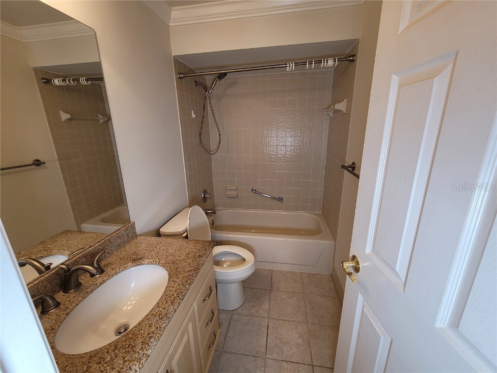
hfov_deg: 106.2
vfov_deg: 89.9
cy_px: 186
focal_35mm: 13
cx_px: 248
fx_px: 187
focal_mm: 2.2
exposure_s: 1/60
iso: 80
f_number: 2.2
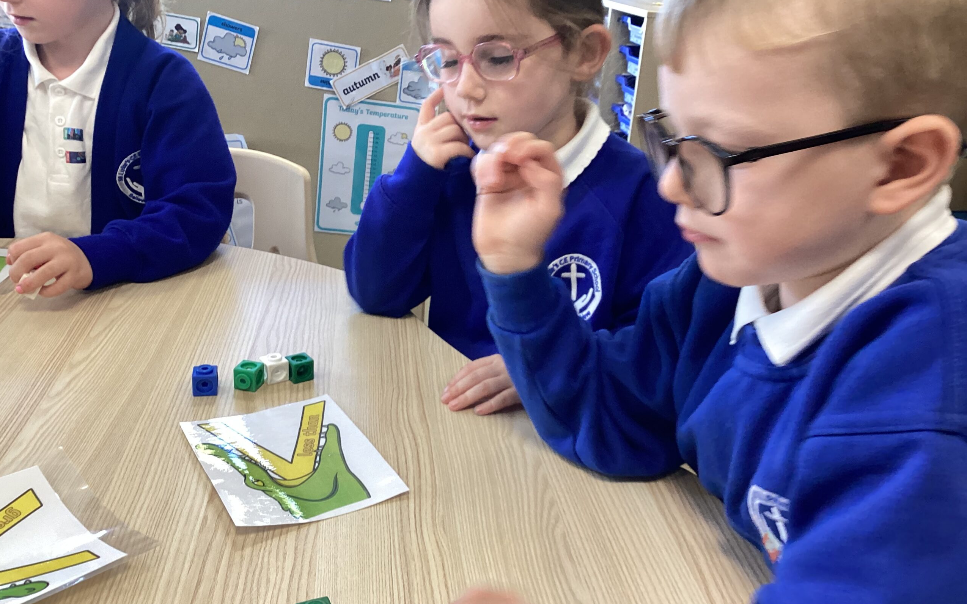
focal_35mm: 33
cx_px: 482
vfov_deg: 38.3
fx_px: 870
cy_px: 294
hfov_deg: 58.1
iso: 100
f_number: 2.4
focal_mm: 3.3
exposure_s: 1/50
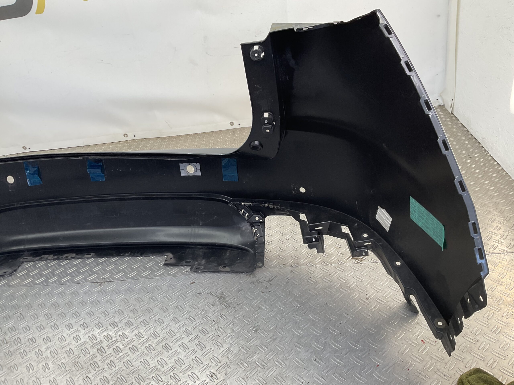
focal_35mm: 29
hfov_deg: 61.7
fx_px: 431
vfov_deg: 48.2
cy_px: 192
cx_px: 257
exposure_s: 1/120
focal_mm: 3
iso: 25
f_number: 1.8
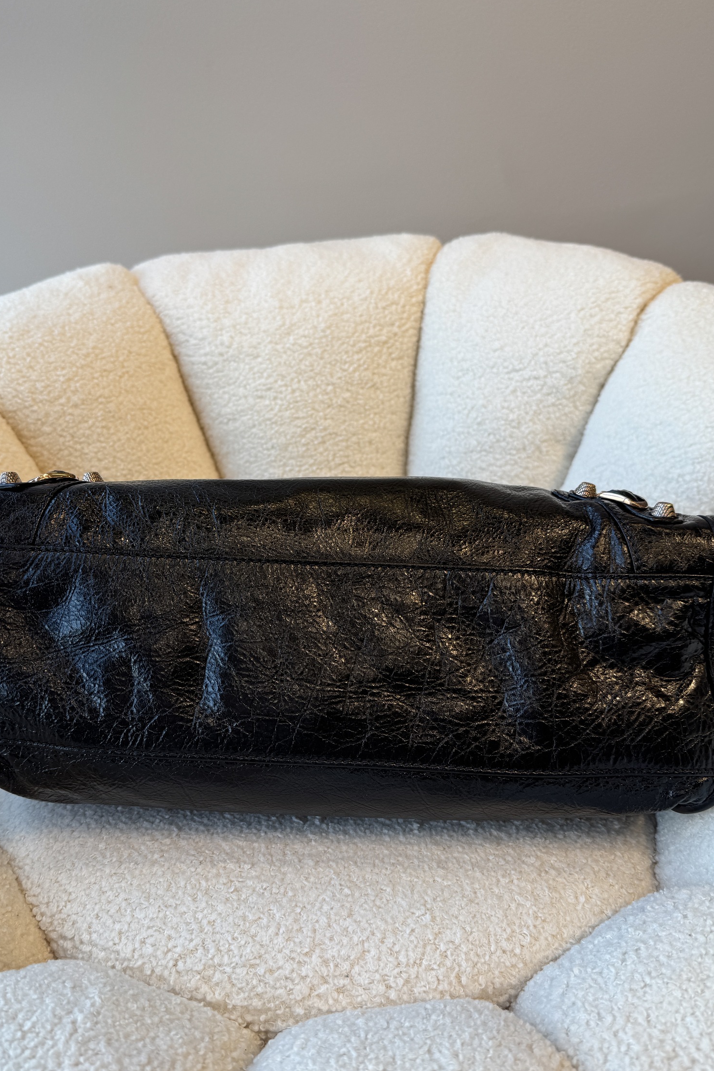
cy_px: 552
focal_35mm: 27
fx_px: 803
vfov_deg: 67.4
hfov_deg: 47.9
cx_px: 322
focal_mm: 6.76
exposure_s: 1/302
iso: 80
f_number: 1.78
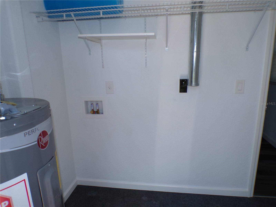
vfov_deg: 56.8
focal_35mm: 24
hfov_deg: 71.6
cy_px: 104
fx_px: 191
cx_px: 138
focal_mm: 4.3
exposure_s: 1/250
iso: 100
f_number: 4.4
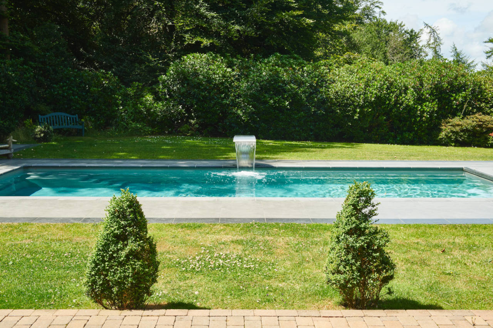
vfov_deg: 35.0
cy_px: 164
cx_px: 246
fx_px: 520
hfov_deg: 50.7
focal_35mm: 38
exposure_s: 1/25
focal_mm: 38
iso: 250
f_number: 14
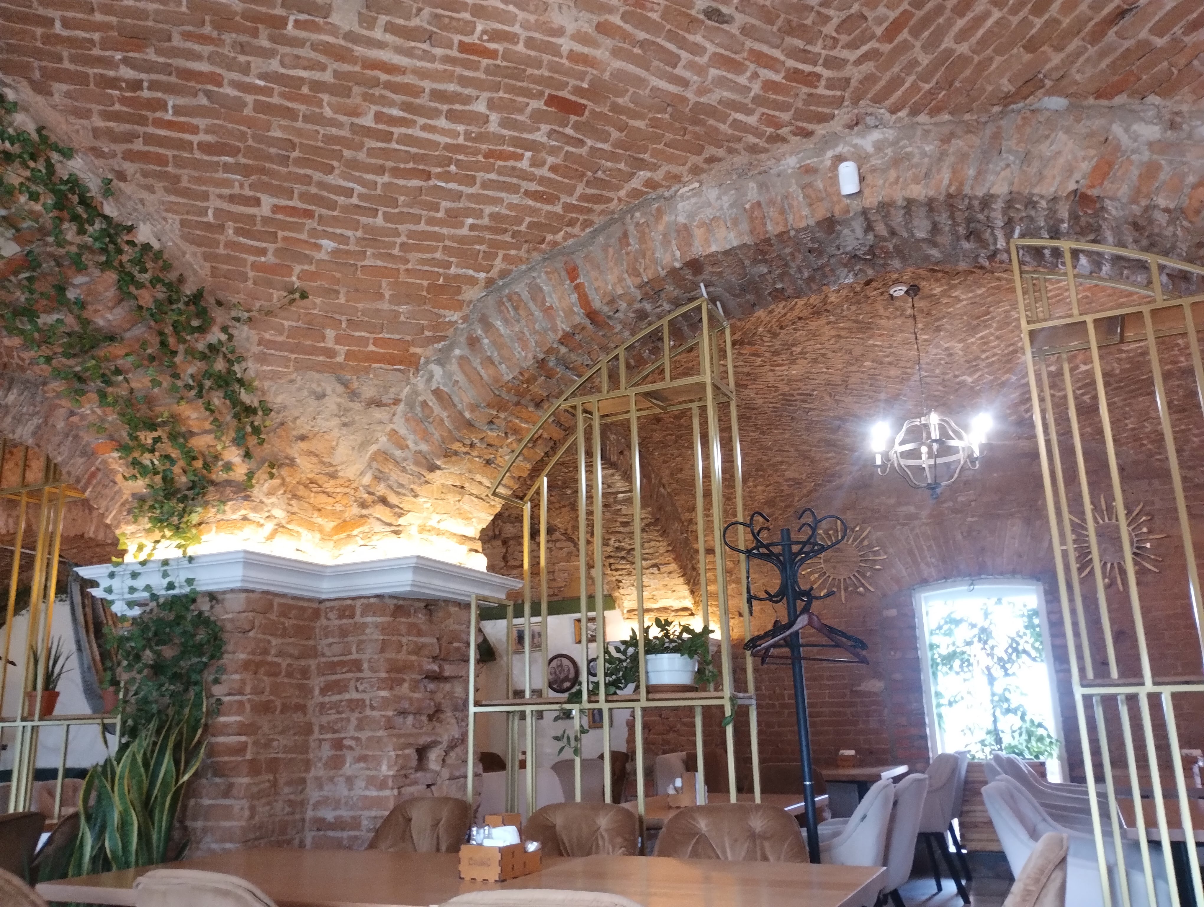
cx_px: 602
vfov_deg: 49.9
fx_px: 975
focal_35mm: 28
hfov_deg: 63.4
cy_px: 454
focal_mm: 4.27
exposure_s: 1/25
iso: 991
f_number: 1.8
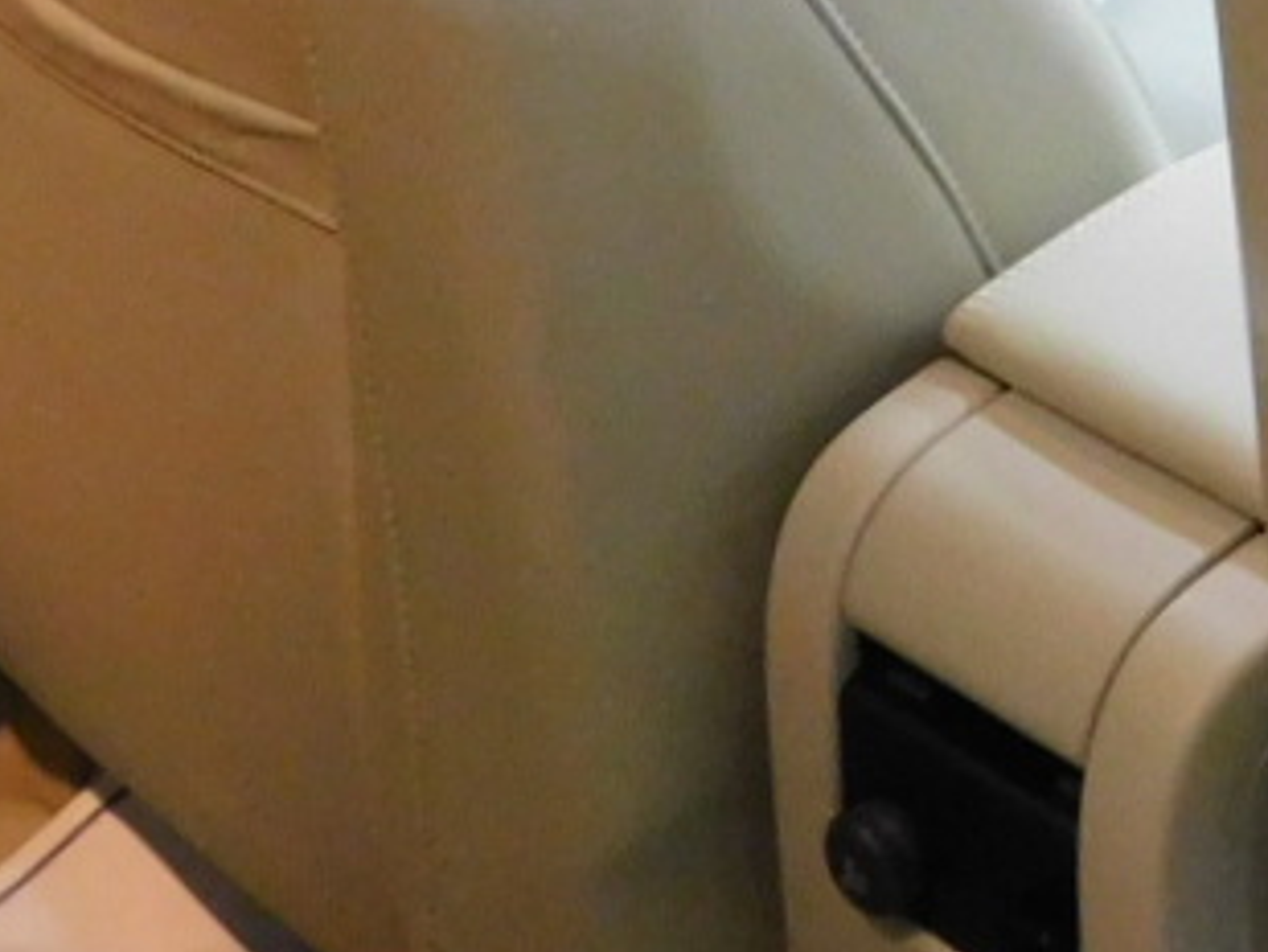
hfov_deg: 16.5
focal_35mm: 119
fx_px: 4361
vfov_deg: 11.7
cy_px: -677
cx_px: 808
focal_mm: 4
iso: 400
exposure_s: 1/8
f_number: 3
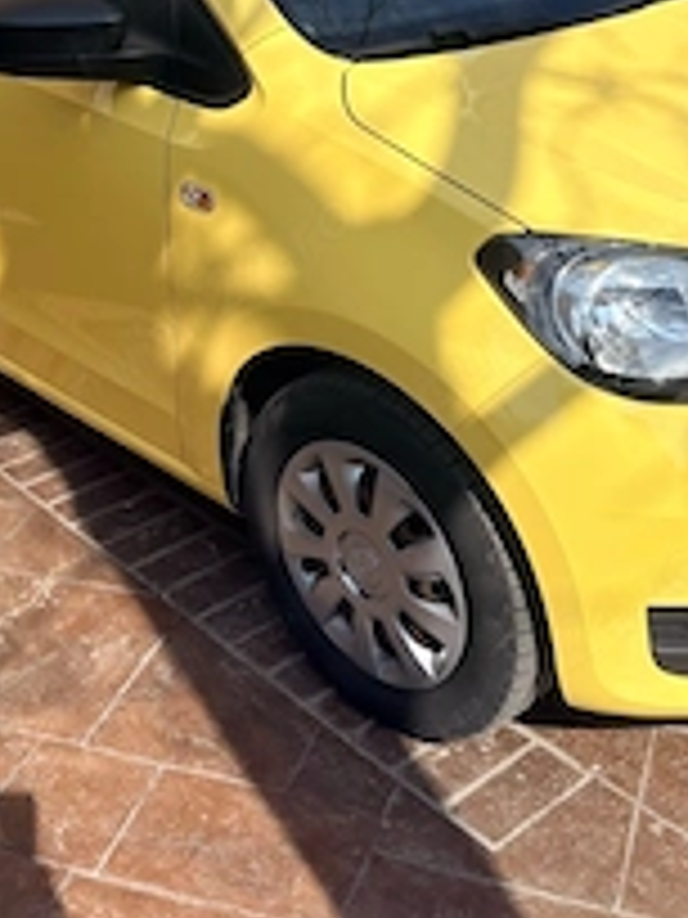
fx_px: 1352
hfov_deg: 28.5
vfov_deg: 37.3
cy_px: 360
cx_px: 297
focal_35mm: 51
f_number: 1.6
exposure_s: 1/3831
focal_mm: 5.96
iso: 50
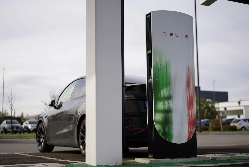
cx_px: 124
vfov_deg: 24.7
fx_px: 381
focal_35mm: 55
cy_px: 84
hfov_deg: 36.2
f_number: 1.8
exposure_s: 1/3200
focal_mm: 55
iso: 100
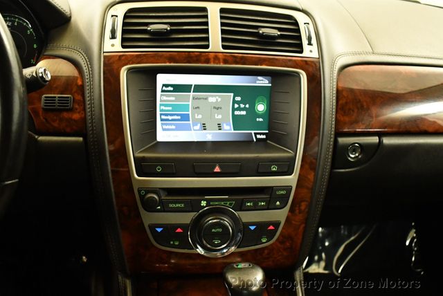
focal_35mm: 36
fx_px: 443
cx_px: 222
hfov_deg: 53.1
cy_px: 148
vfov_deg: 36.9
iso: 3200
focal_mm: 18
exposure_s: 1/60
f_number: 3.5
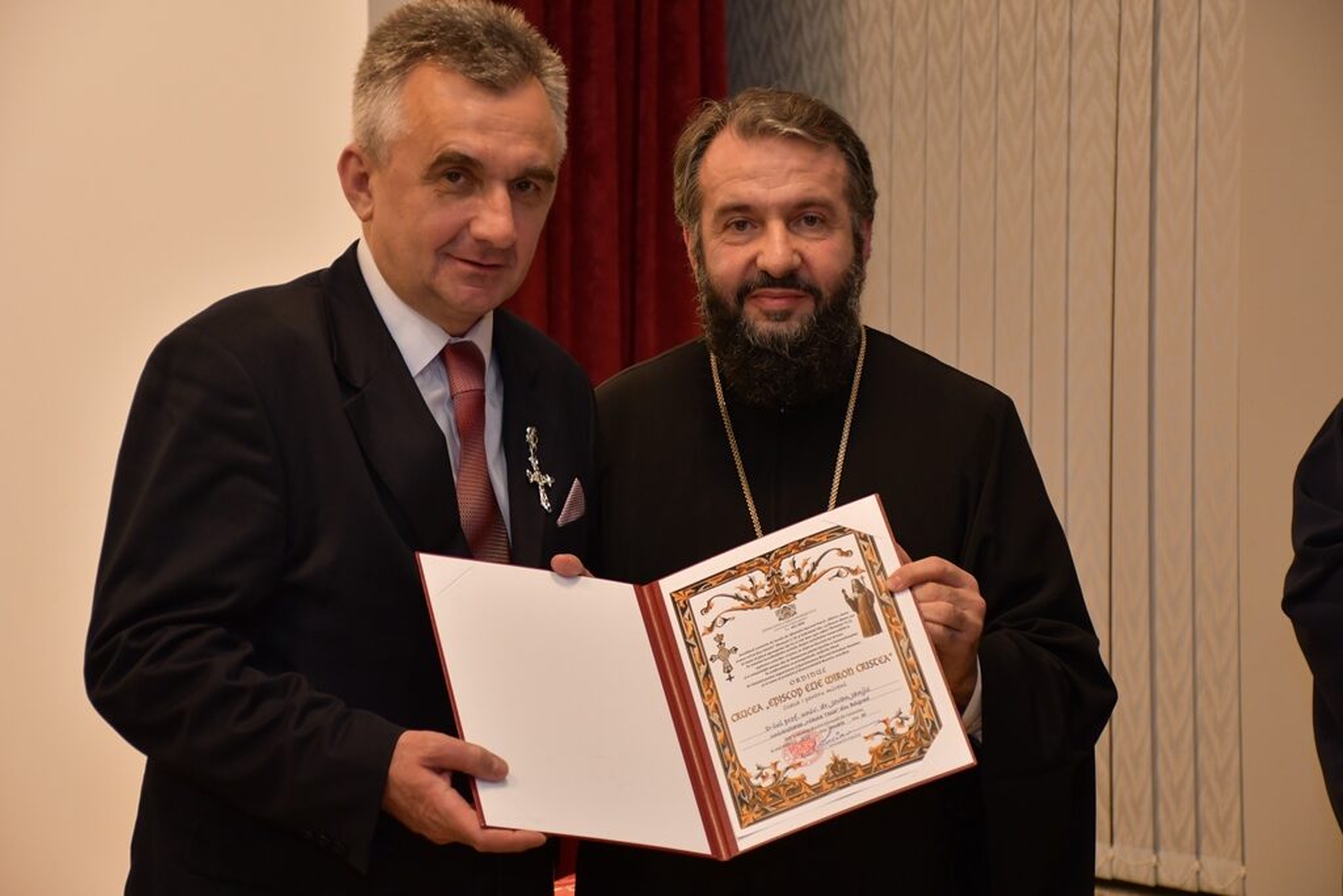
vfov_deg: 14.7
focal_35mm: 93
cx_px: 672
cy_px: 448
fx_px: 3470
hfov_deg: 21.9
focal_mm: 62
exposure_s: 1/60
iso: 640
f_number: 5
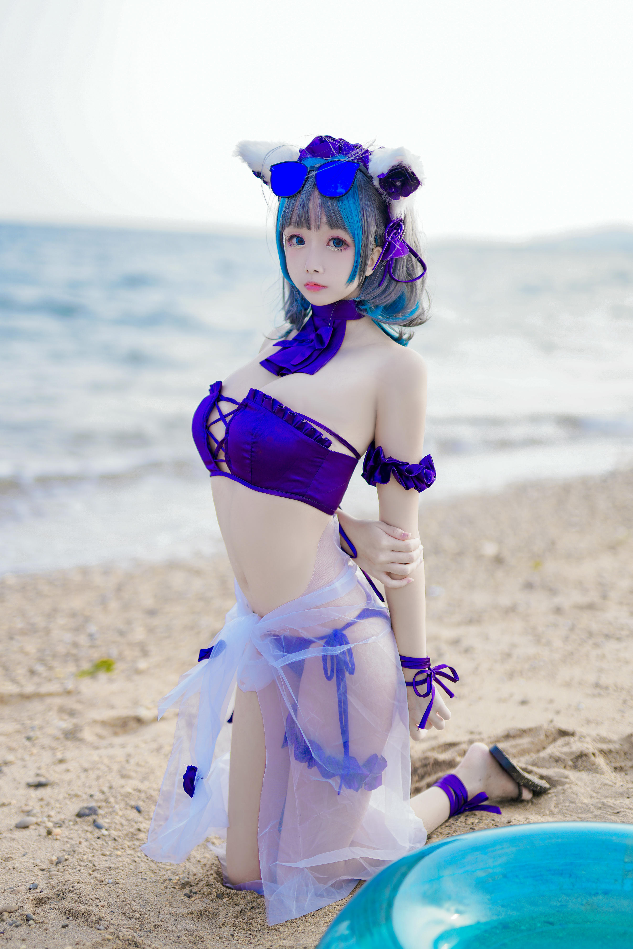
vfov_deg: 39.6
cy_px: 474
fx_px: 1318
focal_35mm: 50
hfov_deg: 27.0
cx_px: 316
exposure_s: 1/2000
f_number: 1.4
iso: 100
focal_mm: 50
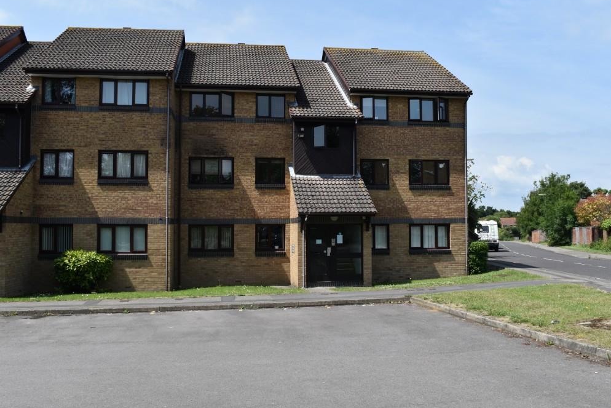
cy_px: 201
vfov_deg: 38.9
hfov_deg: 55.8
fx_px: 577
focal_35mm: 34
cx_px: 305
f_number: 10
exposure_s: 1/400
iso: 200
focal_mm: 22
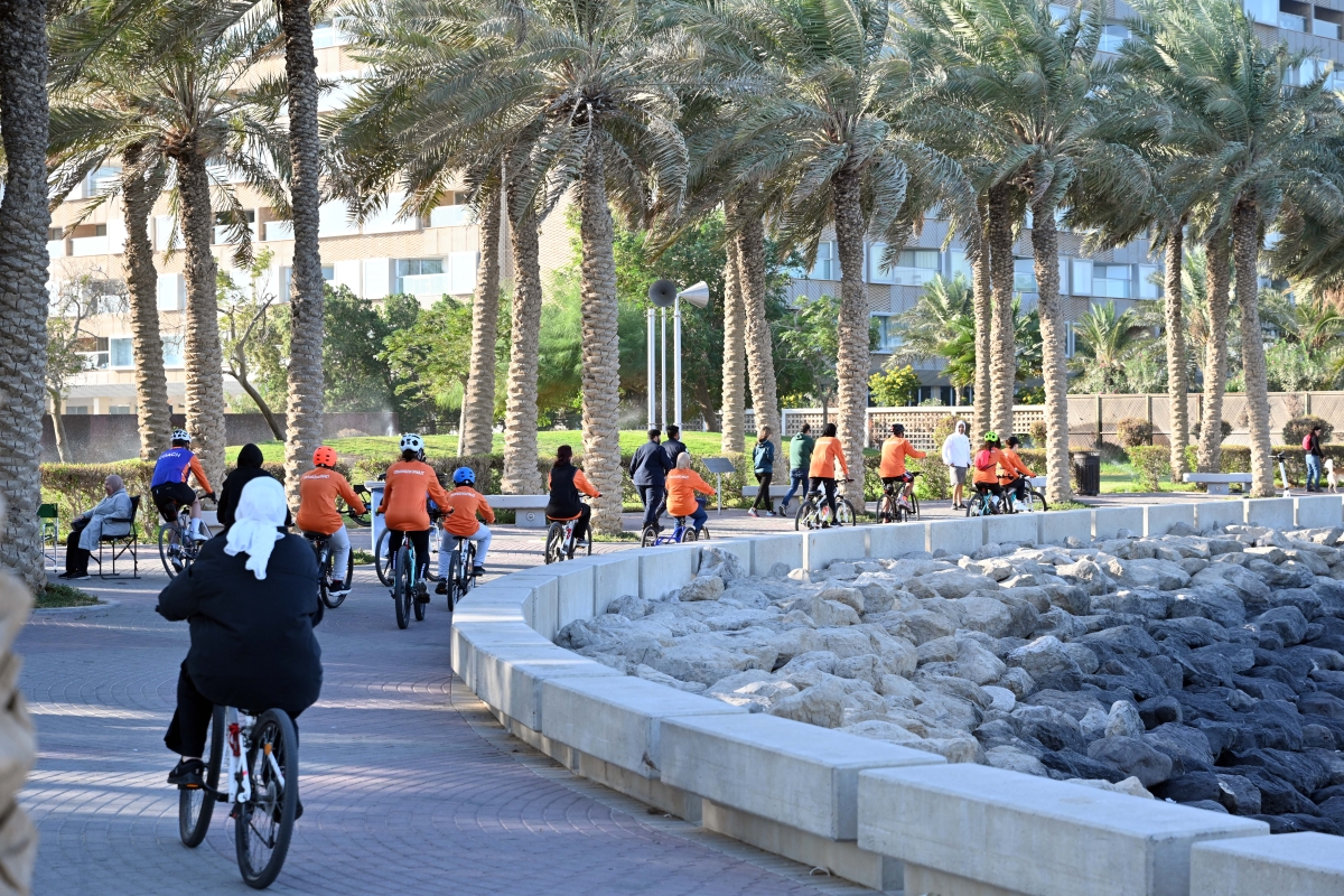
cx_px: 672
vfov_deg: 19.5
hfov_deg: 28.8
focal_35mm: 70
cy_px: 448
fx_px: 2613
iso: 400
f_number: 5
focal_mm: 70
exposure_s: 1/640
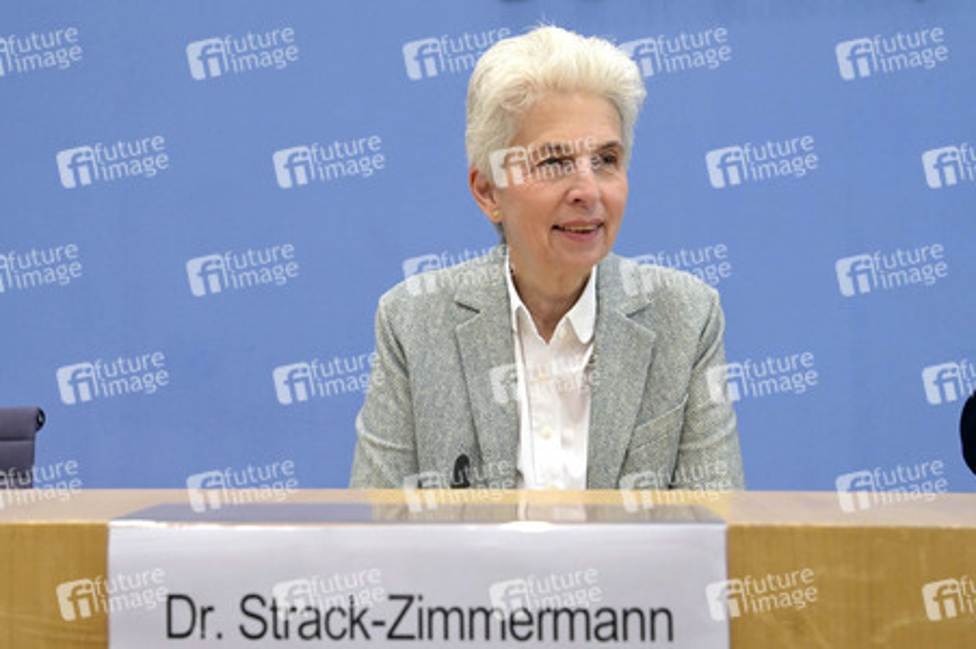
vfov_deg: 33.4
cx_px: 488
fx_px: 1084
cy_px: 324
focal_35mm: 40
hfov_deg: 48.5
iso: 5000
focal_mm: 40
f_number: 8
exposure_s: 1/400
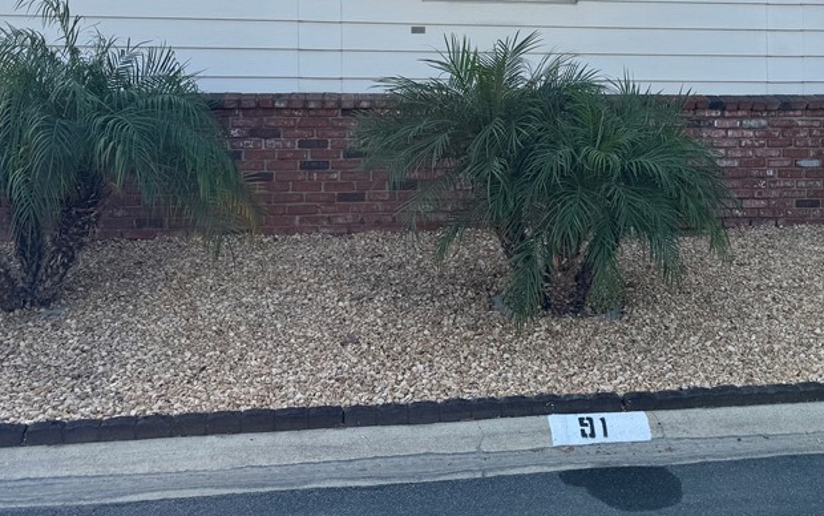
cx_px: 522
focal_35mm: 42
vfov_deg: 29.6
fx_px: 944
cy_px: 77
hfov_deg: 46.7
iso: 80
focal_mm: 6.76
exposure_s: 1/2331
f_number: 1.78
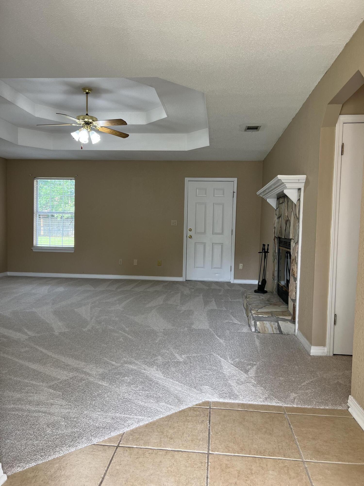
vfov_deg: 67.3
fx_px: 365
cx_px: 182
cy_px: 243
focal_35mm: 26
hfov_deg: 53.1
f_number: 1.5
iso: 64
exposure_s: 1/120
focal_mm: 5.7
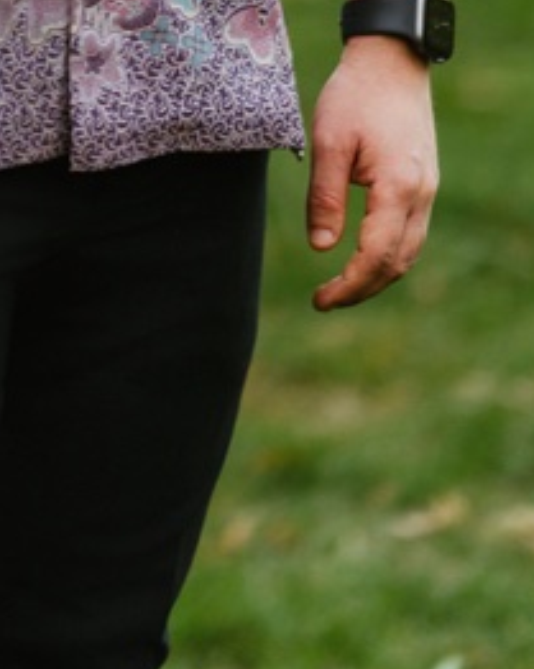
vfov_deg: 5.2
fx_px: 7243
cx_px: -248
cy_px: -689
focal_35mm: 366
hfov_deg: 4.2
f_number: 1.4
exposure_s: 1/200
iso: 500
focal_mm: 85
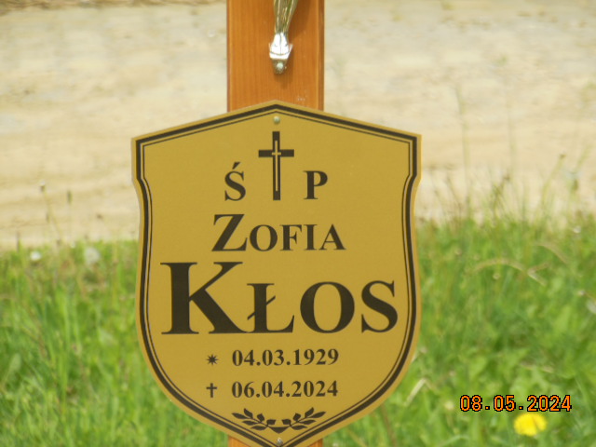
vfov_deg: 5.9
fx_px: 4304
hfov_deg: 7.9
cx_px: 298
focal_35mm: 250
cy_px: 224
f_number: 5.8
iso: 125
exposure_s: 1/320
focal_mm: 45
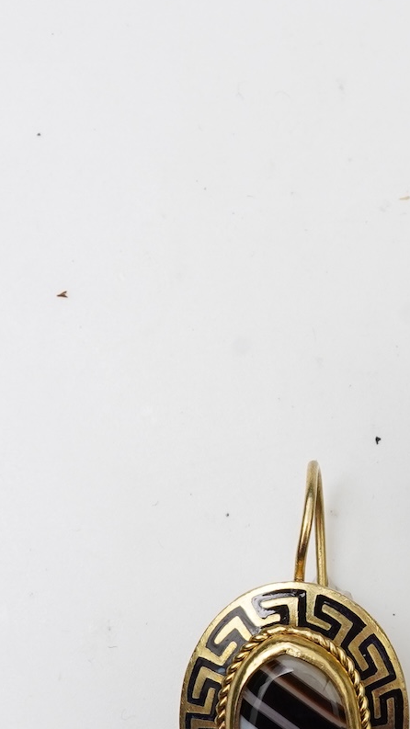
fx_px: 2262
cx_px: 554
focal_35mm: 117
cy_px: 560
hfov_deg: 10.1
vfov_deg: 18.2
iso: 640
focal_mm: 30
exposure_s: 1/125
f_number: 20
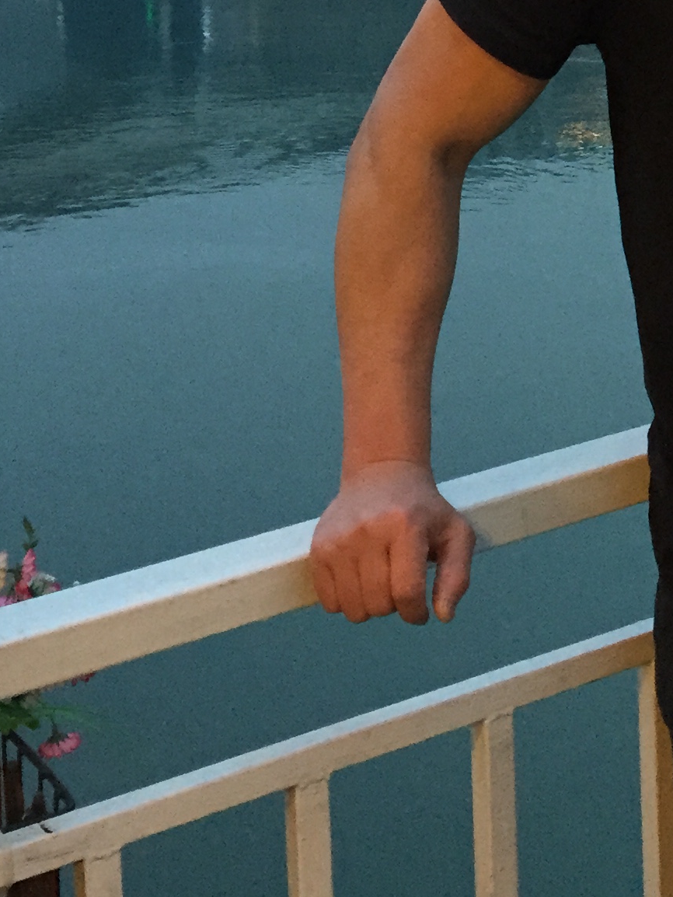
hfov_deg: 16.7
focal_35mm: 82
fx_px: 2125
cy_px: -106
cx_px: 929
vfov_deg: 22.4
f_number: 2.2
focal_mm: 4.15
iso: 160
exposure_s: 1/30
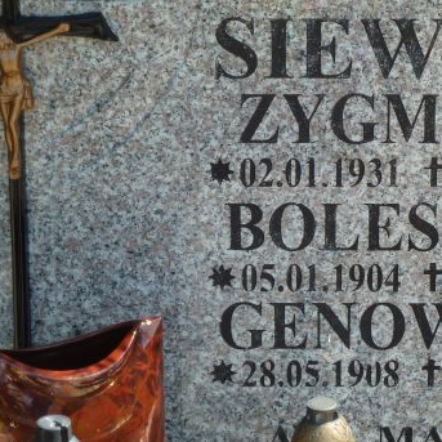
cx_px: 336
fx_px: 2644
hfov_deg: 9.5
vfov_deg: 9.6
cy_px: 222
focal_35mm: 183
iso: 80
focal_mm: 18.2
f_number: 4.4
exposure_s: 1/125
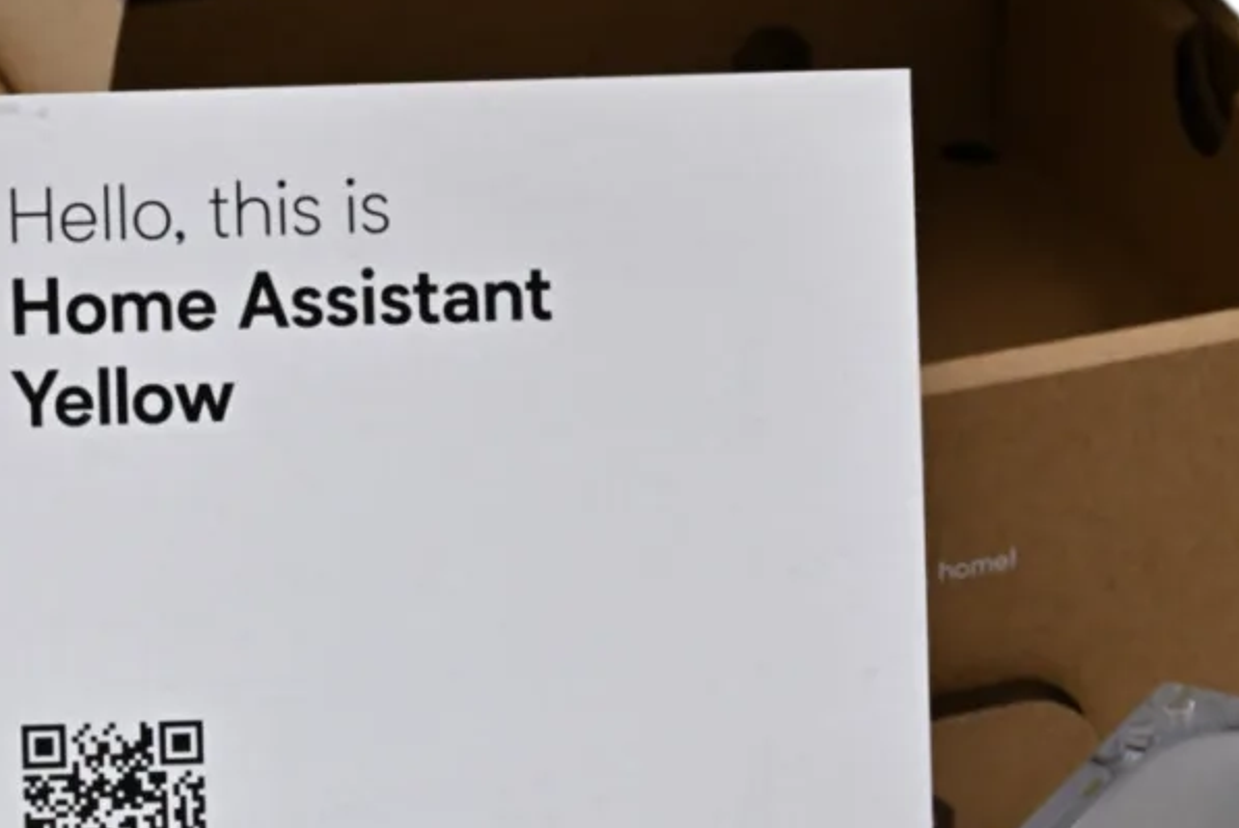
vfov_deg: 5.1
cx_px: 672
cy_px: 747
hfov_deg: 7.6
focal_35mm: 270
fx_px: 9299
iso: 800
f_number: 18
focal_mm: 105
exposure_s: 1/125
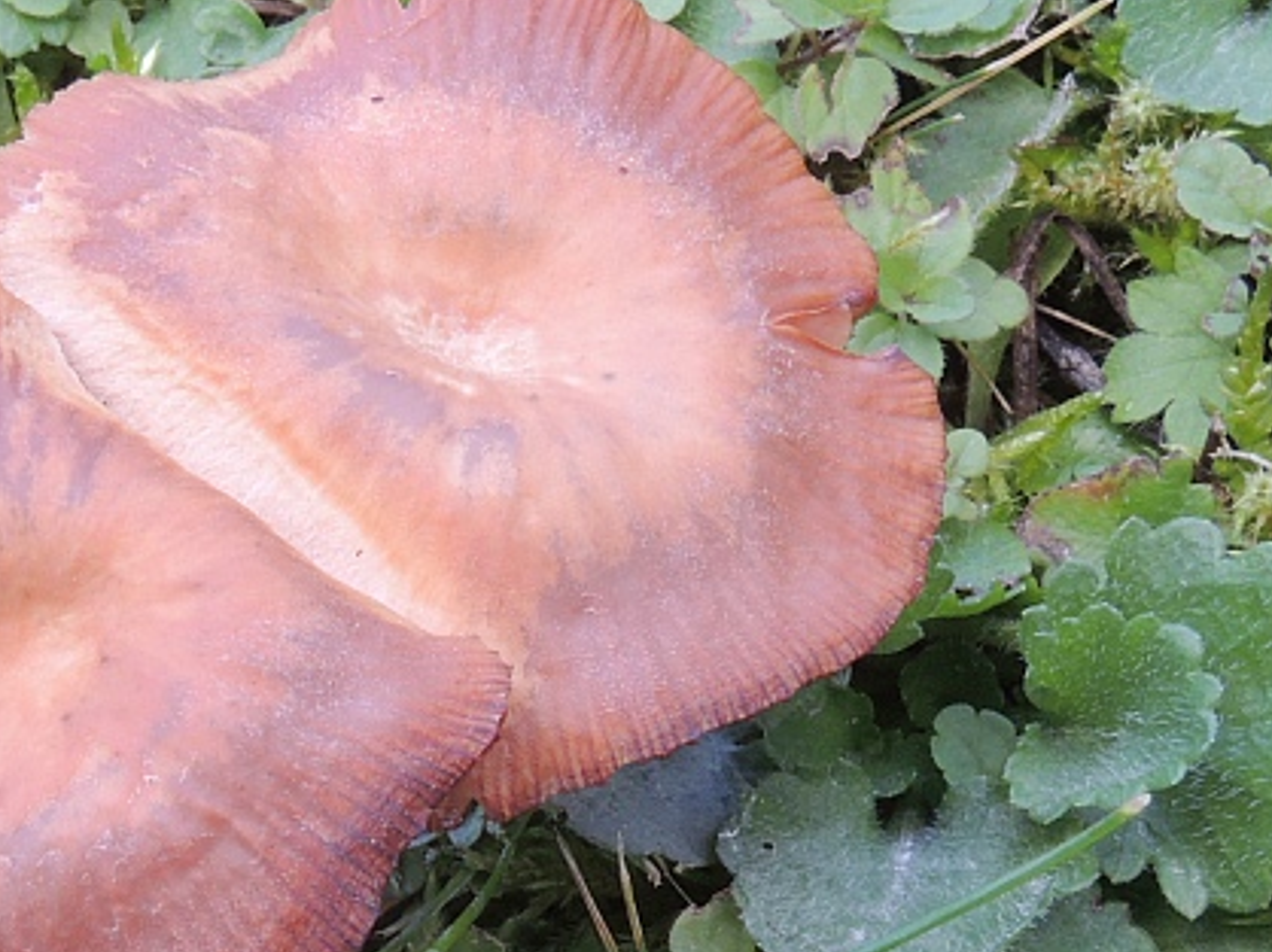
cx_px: 167
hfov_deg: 19.7
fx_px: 3599
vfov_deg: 15.0
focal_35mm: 98
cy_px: 678
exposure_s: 1/10
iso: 100
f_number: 8.3
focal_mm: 7.1
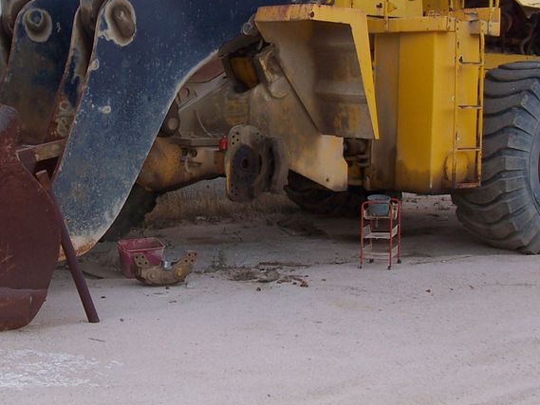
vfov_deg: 23.0
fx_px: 983
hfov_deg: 30.5
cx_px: 175
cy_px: 83
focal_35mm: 63
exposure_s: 1/125
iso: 80
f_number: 2.8
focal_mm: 6
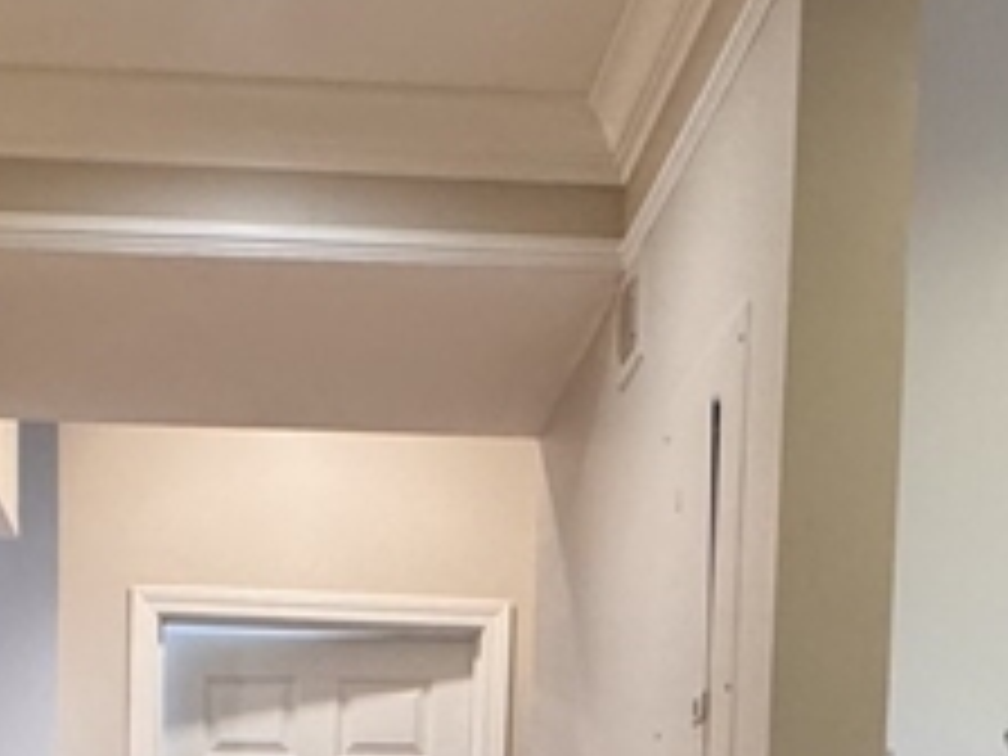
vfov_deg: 19.6
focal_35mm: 64
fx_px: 1864
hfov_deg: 30.0
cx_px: 328
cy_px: 1174
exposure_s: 1/120
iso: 320
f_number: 2.2
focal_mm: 2.22
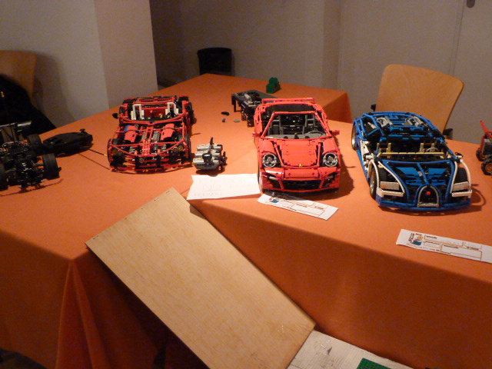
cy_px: 184
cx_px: 246
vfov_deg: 40.7
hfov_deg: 52.6
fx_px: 497
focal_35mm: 35
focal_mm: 6.3
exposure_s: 1/25
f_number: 3.1
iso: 800
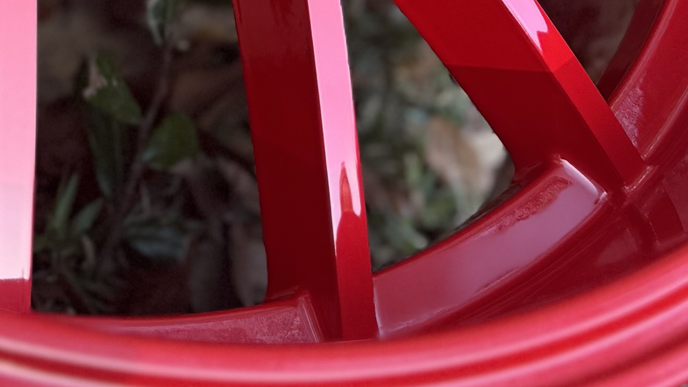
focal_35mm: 115
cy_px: -579
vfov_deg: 9.3
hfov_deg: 18.3
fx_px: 2098
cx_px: 48
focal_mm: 6.76
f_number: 1.78
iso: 64
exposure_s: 1/121
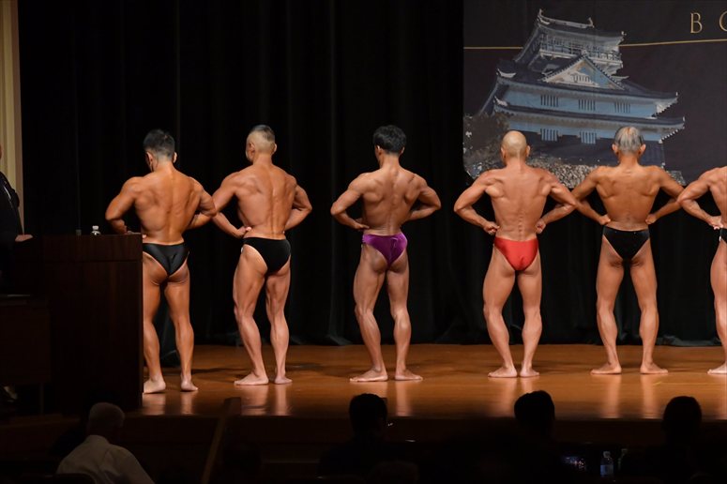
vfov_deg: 7.5
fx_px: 3694
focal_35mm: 183
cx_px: 364
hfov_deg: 11.2
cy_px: 242
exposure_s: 1/400
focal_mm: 122
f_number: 5.6
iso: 5000
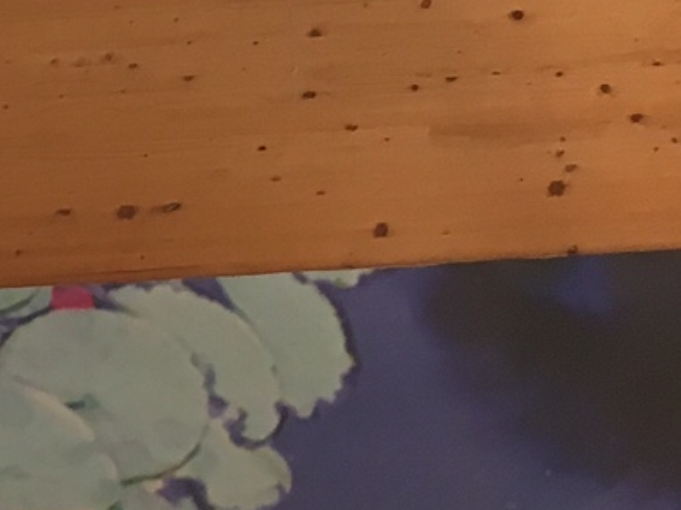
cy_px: 1003
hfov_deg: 11.1
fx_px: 2911
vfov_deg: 9.4
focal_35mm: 148
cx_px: -972
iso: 64
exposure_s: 1/33
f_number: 2.2
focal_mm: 4.15
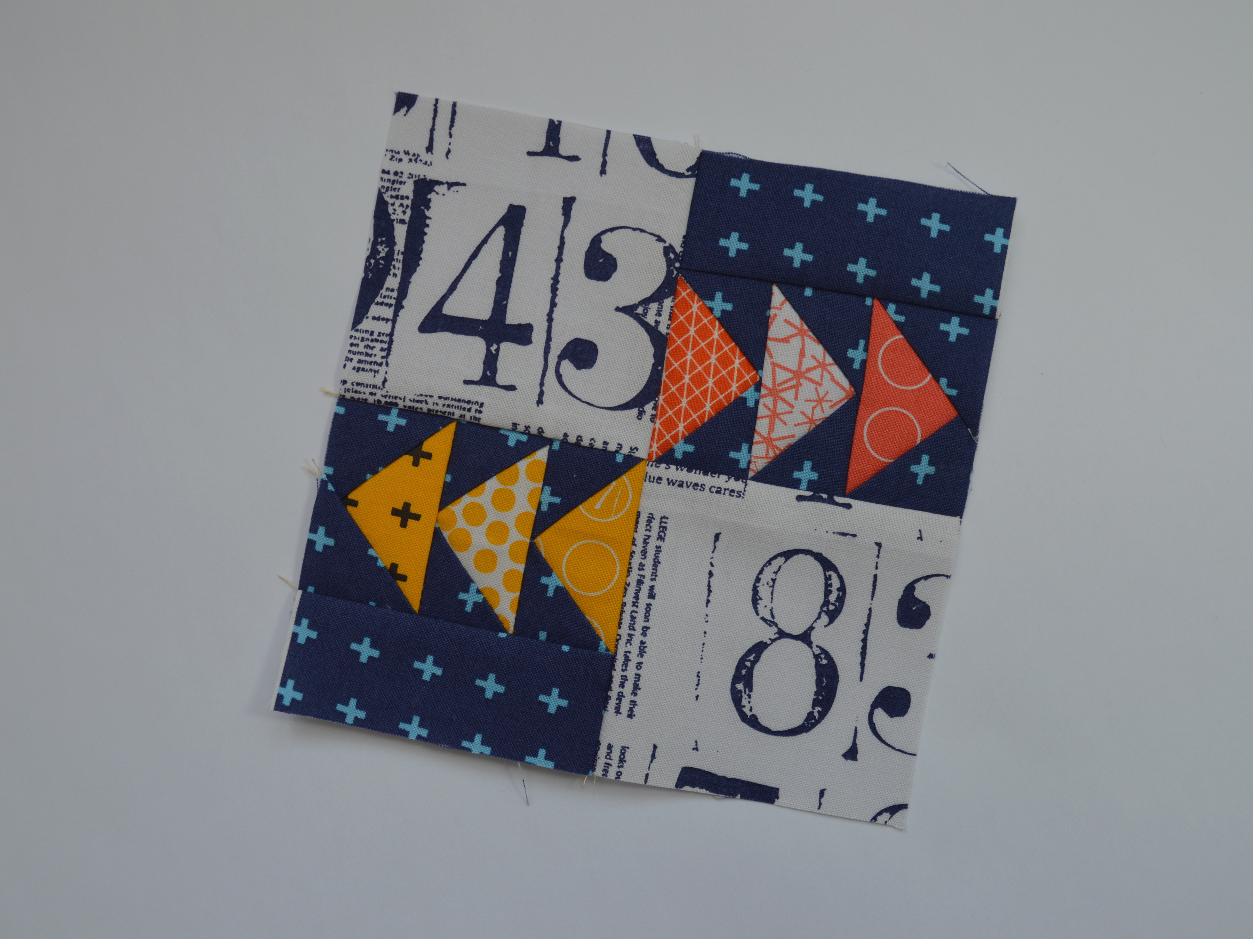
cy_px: 472
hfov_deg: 51.4
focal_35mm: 36
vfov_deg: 39.7
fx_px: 1303
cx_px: 633
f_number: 5.6
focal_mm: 22
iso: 100
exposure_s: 1/125
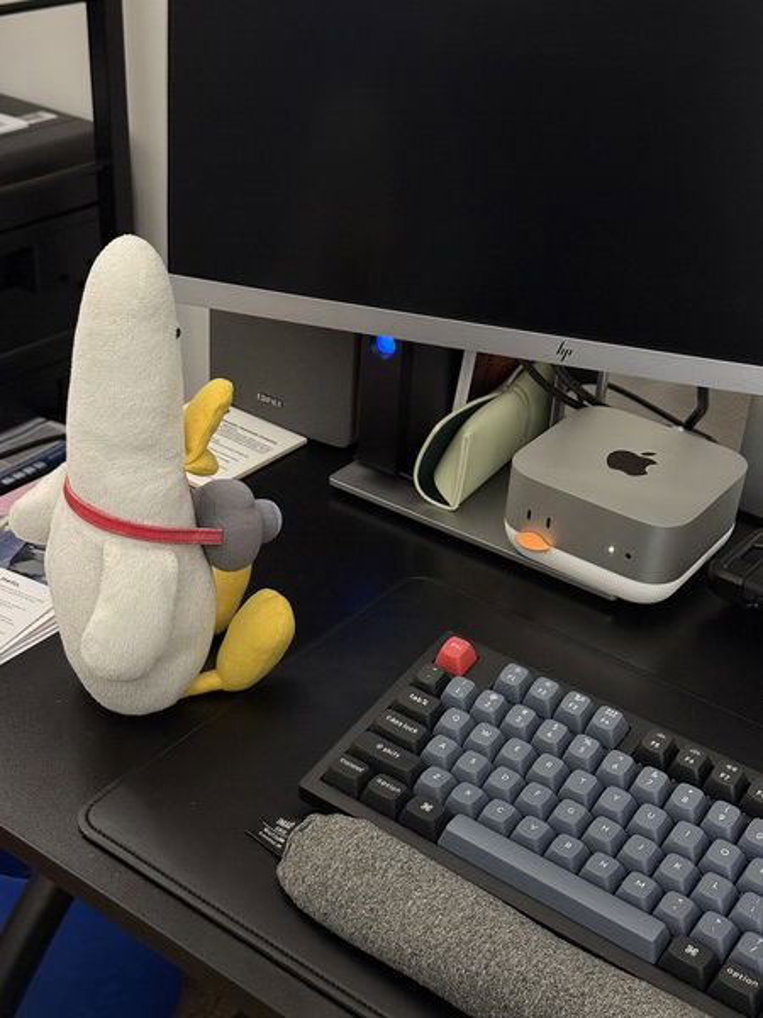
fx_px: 1411
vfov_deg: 39.7
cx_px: 382
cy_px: 509
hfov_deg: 30.3
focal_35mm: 48
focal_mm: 6.76
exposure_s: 1/20
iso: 800
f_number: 1.78
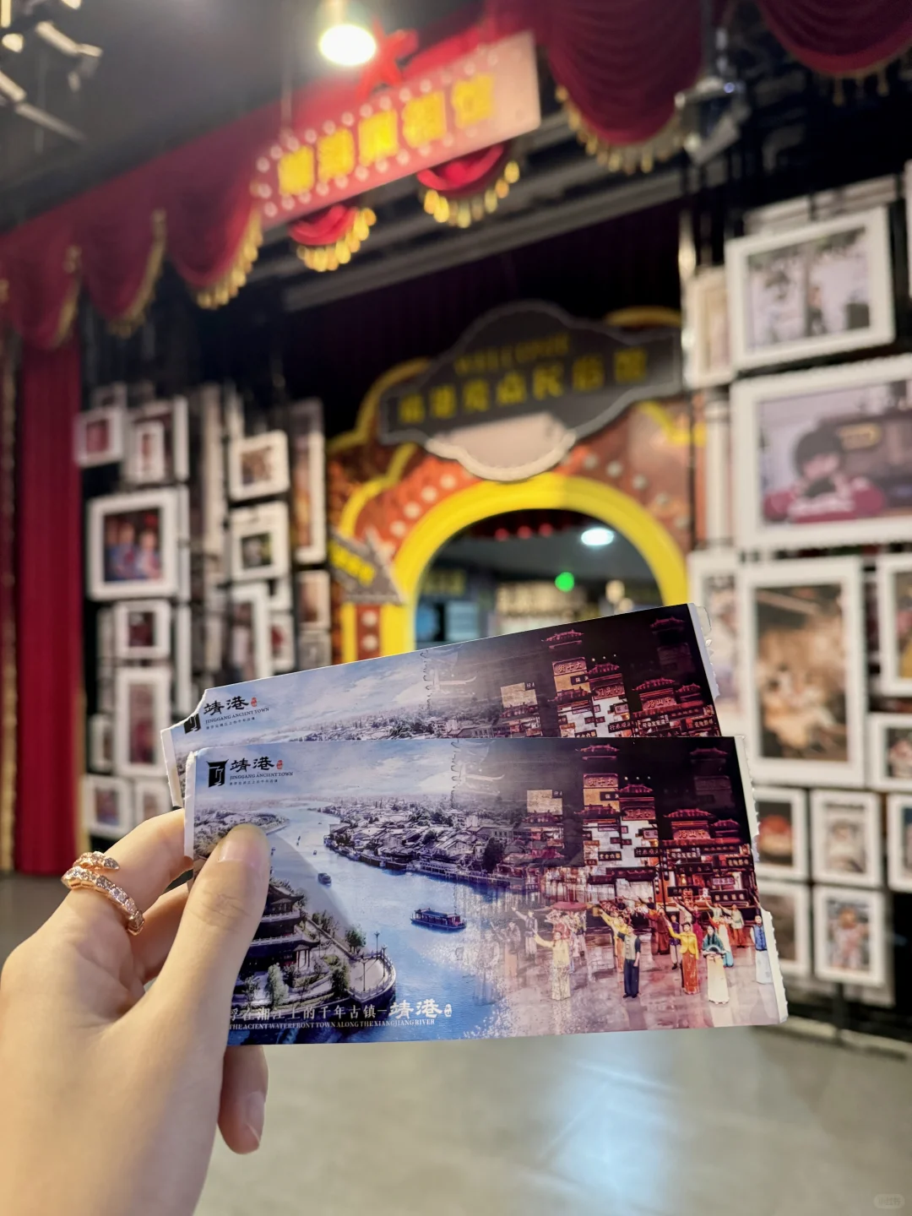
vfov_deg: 71.6
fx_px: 843
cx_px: 456
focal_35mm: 24
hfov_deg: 56.8
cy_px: 608
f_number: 1.78
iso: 640
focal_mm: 6.76
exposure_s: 1/33
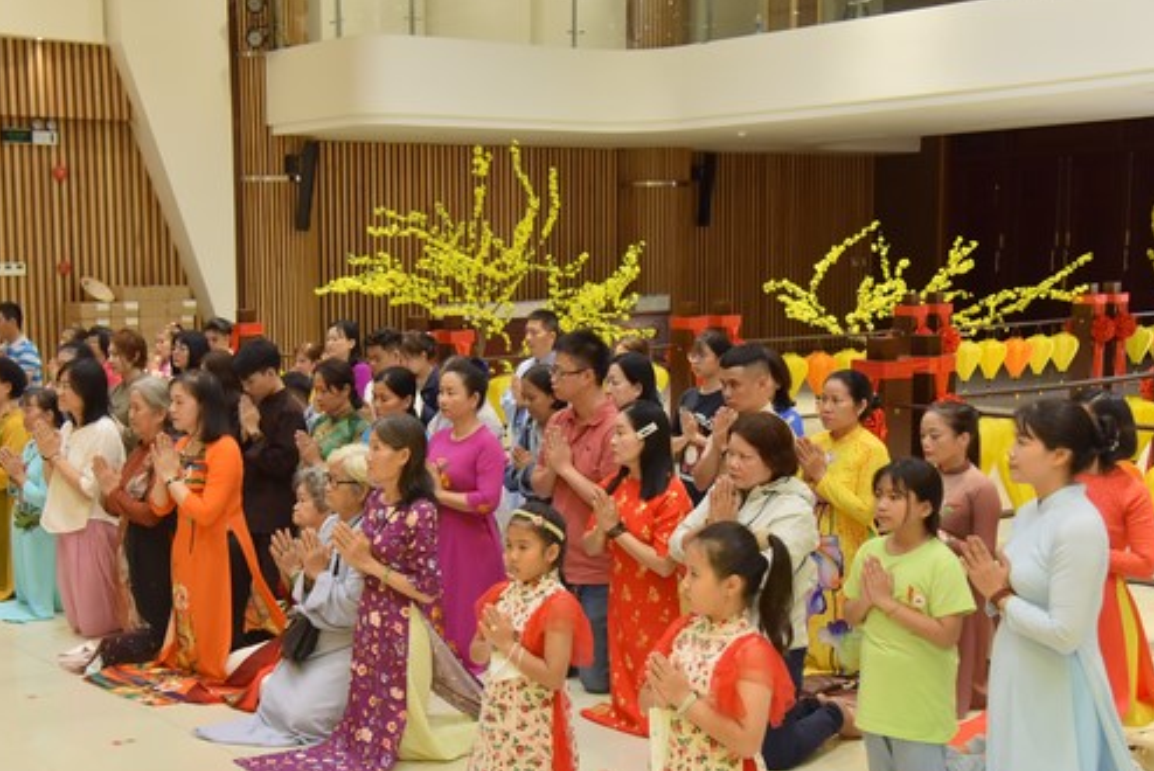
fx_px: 1604
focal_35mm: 50
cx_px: 432
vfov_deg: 27.0
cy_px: 416
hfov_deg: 39.3
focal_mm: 38
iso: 800
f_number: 4.5
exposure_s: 1/125
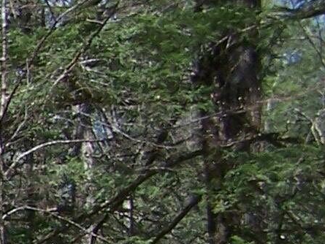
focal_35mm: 220
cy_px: 343
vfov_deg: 6.7
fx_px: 2066
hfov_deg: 7.9
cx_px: -615
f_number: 2.8
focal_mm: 6.3
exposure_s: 1/500
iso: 80
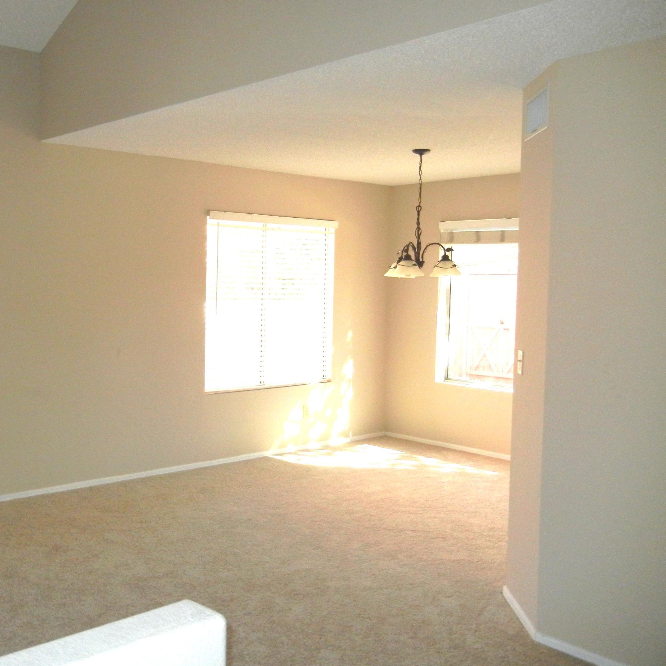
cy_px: 319
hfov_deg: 44.1
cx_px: 211
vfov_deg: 44.9
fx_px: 805
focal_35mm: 37
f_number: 3.5
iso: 400
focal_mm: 5.4
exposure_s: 1/320
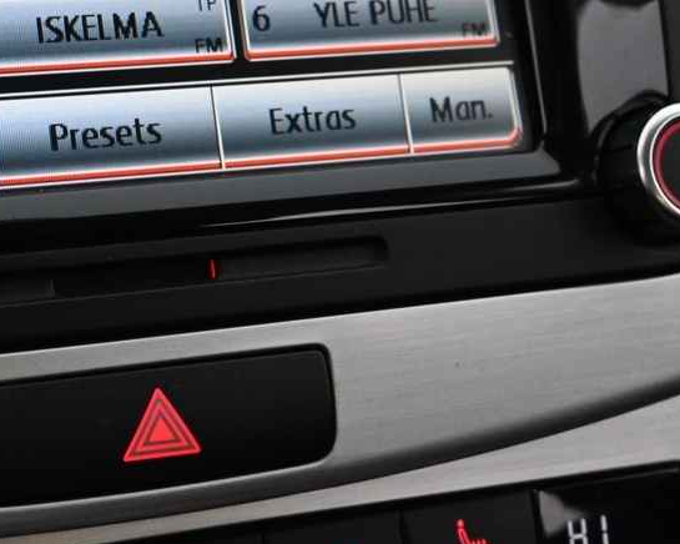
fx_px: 1894
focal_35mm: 94
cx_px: 77
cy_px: -25
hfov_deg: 20.0
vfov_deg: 16.0
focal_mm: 22.5
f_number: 4
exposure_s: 1/40
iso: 2800
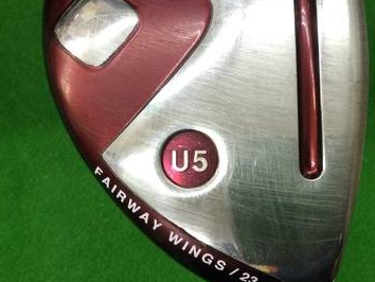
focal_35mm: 56
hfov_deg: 34.3
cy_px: 92
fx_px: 607
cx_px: 207
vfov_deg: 26.0
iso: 64
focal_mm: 3.3
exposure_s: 1/30
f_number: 2.4
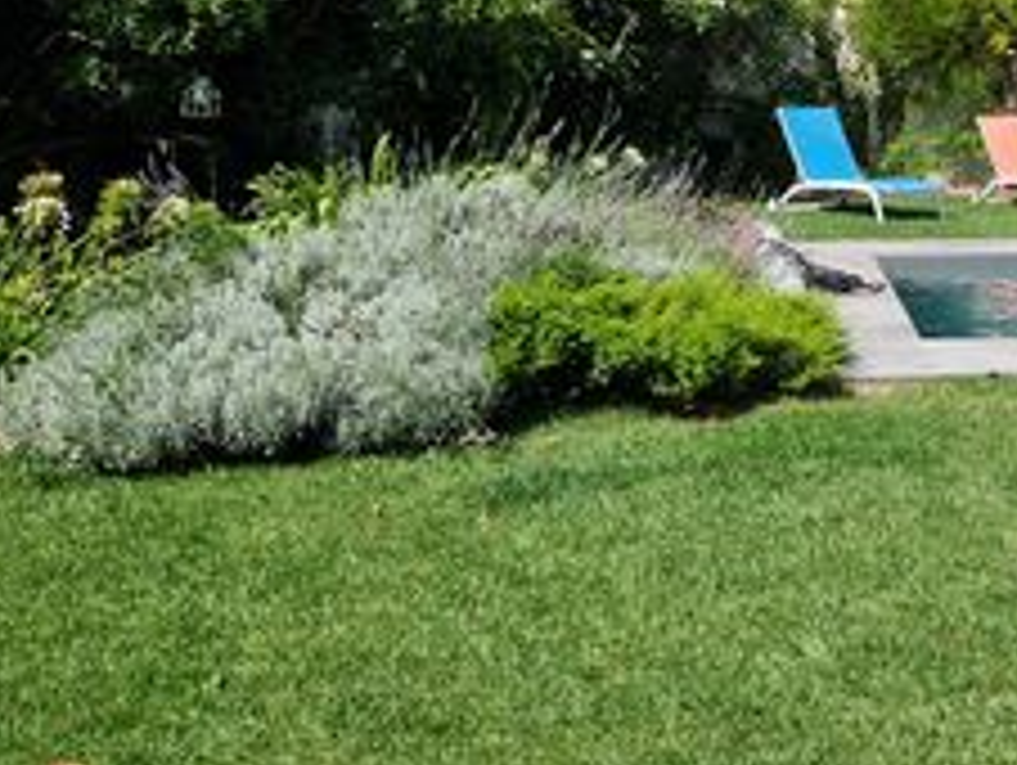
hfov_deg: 28.8
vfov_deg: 23.4
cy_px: 58
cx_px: 1112
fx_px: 1794
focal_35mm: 61
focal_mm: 5.4
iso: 50
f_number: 1.8
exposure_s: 1/1792
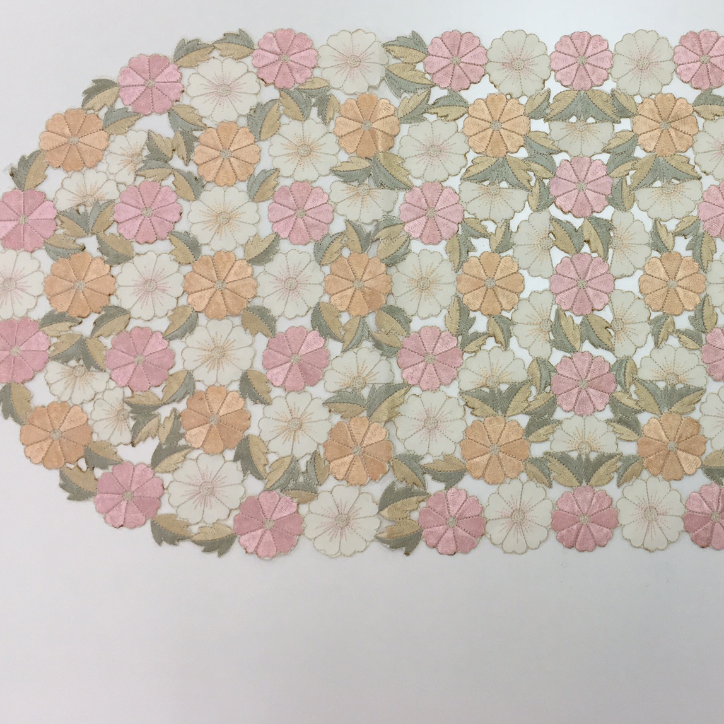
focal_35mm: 45
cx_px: 564
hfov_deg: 36.5
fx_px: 1065
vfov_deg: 37.3
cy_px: 262
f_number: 2.2
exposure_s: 1/60
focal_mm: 4.15
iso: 32
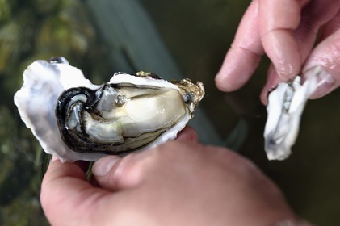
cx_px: 170
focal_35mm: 70
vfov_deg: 19.4
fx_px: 661
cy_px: 113
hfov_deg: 28.9
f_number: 6.3
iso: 1000
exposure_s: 1/60
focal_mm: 70
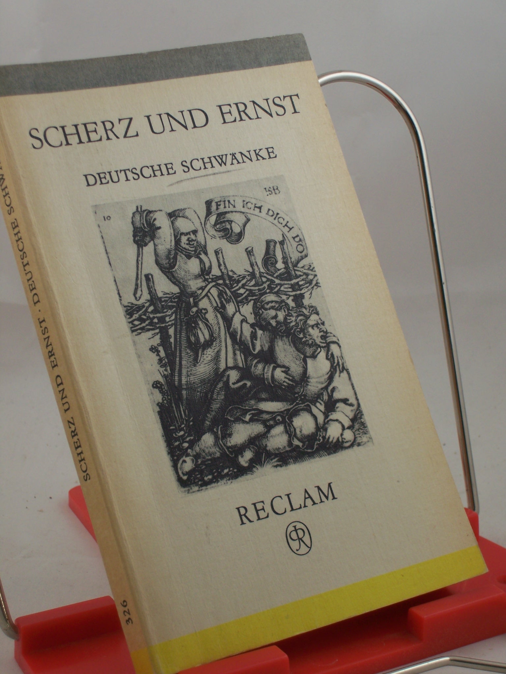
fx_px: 1598
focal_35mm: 82
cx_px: 253
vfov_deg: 23.8
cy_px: 337
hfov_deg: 18.0
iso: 80
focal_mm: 13.6
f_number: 4
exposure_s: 1/100
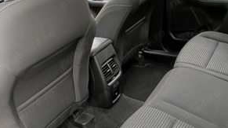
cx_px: 112
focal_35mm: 36
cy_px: 62
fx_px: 217
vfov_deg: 32.7
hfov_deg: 55.3
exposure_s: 1/50
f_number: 1.7
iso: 589
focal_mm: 5.31
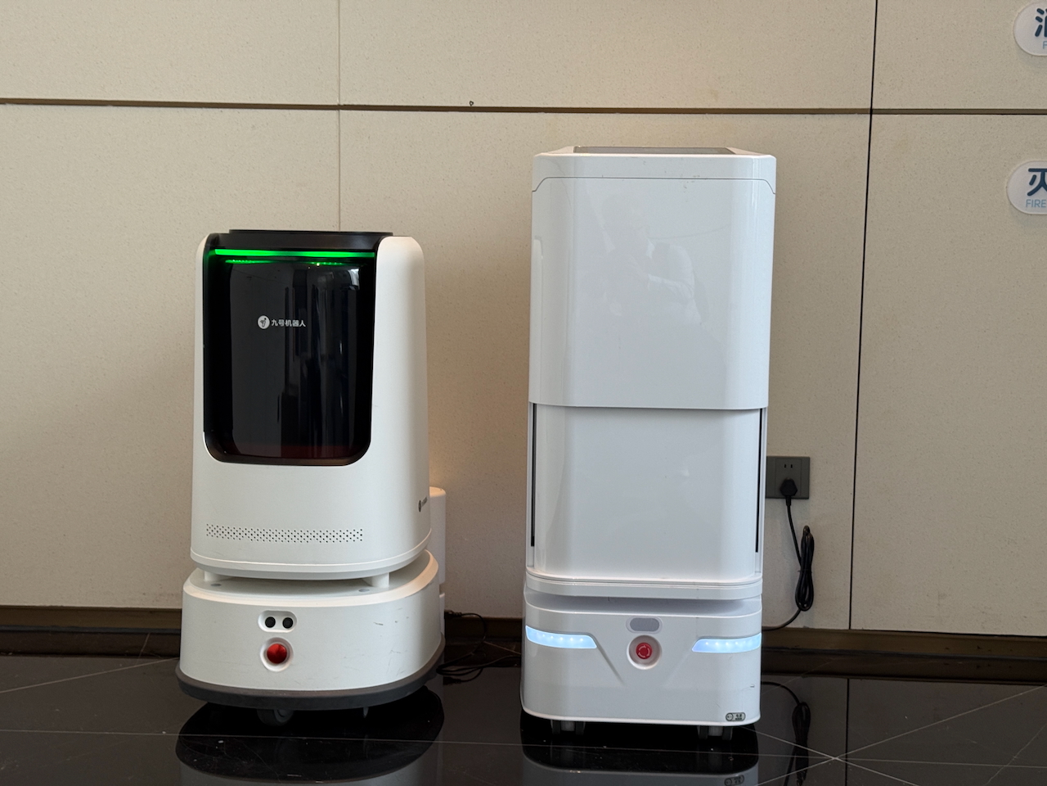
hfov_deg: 39.7
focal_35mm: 48
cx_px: 524
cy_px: 393
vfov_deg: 30.3
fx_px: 1452
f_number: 1.78
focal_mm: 6.76
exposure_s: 1/80
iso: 100
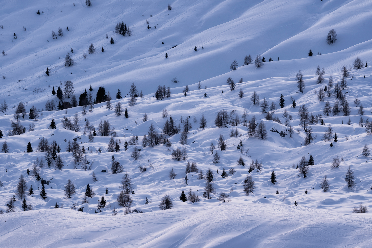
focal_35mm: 210
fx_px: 2171
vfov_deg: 6.5
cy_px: 124
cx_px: 186
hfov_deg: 9.8
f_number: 13
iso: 100
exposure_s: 1/10
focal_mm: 210
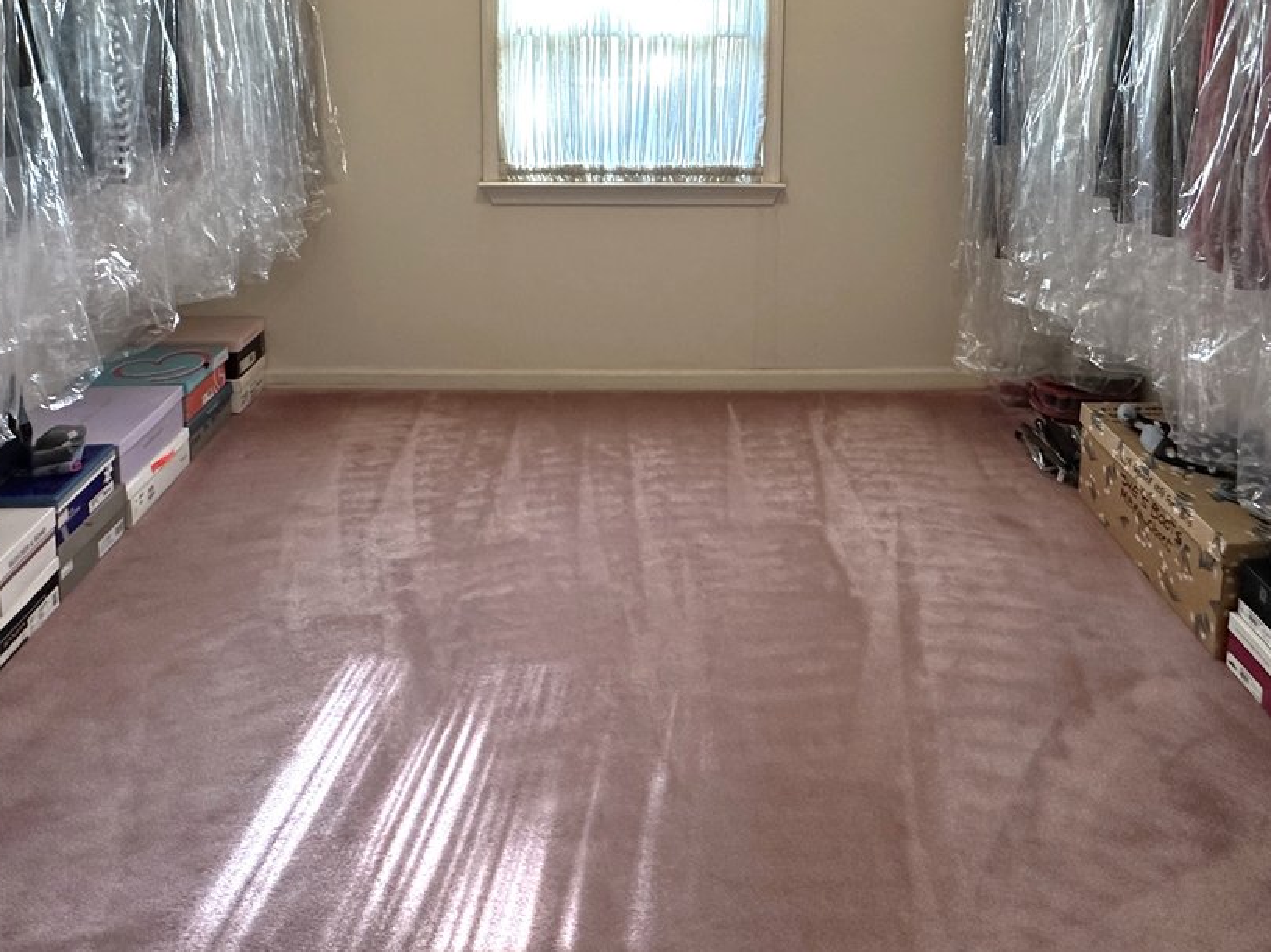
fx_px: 955
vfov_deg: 47.2
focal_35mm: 26
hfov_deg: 67.3
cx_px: 657
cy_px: 80
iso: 250
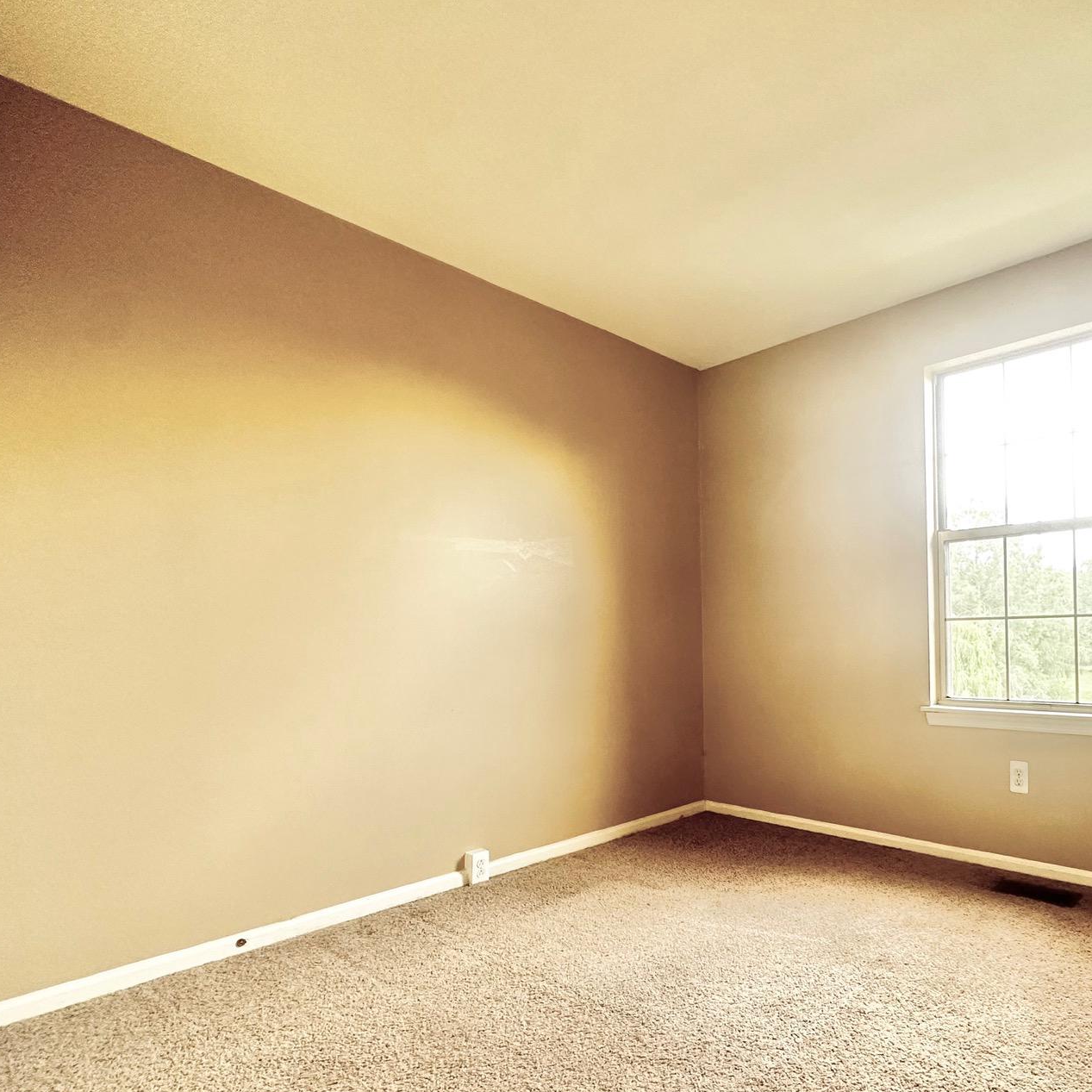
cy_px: 632
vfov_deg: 74.3
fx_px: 714
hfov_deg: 72.1
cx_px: 748
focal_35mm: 20
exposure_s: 1/99
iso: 200
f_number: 2.2
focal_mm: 2.22
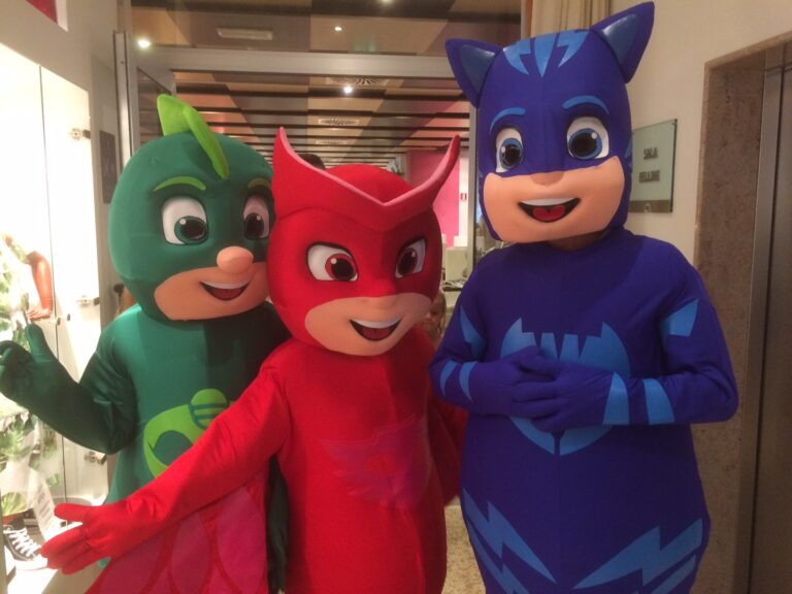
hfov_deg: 61.7
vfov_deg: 48.2
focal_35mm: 29
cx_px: 396
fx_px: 664
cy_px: 297
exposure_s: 1/33
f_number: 2.2
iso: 320
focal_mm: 4.15
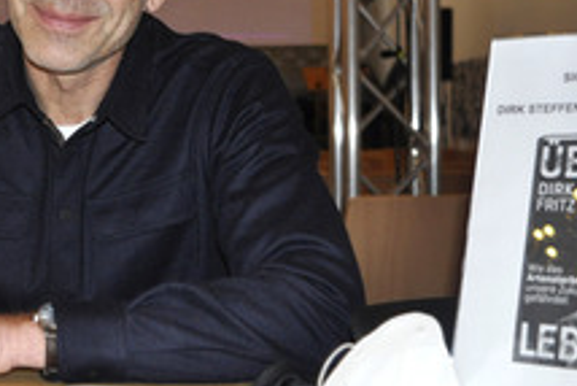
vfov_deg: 16.0
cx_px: 30
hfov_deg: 23.1
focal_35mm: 85
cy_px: 105
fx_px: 1364
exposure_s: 1/60
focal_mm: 27
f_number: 4
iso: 800
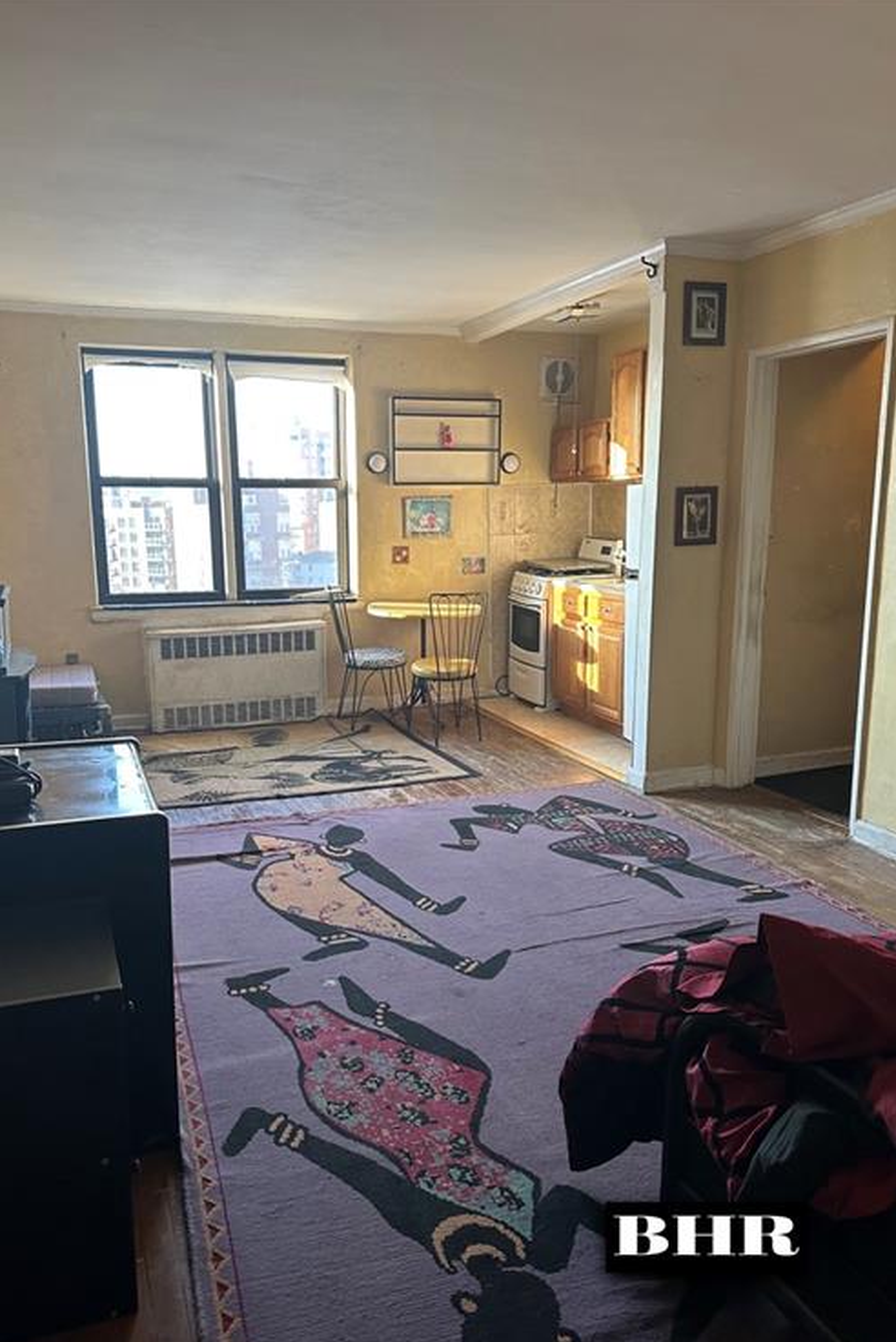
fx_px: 970
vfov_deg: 69.4
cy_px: 692
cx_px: 406
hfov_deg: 49.5
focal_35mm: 26
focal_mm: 6.86
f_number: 1.78
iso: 200
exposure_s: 1/121
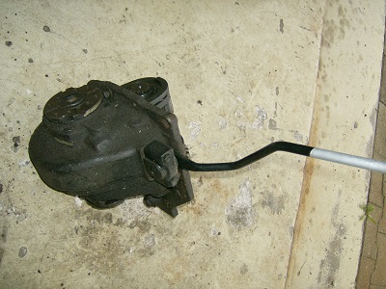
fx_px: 401
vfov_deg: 39.7
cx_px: 193
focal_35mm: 36
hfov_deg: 51.4
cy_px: 144
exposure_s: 1/129
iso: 100
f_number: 2.8
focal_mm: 6
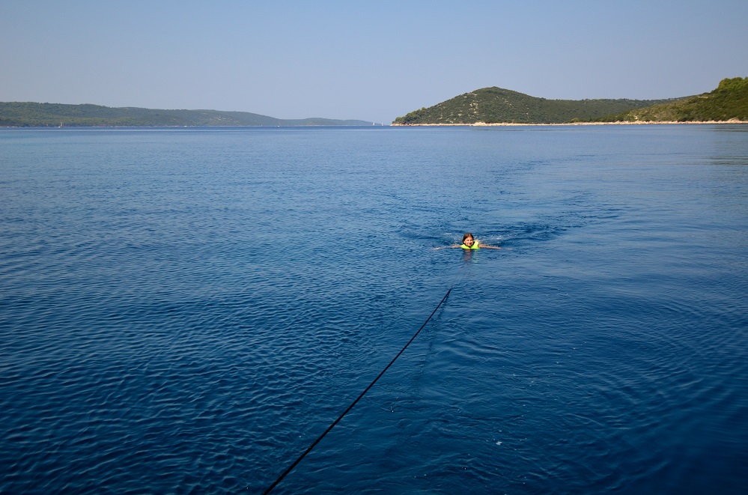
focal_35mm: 36
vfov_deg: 36.7
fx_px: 746
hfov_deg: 53.2
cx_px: 374
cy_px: 248
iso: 400
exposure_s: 1/3200
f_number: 4
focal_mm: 24
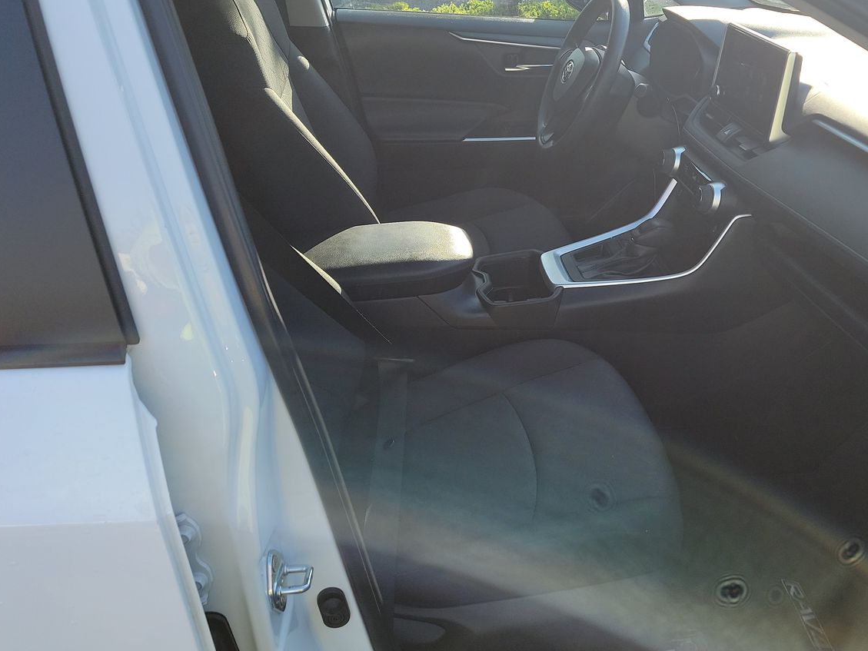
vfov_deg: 41.7
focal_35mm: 34
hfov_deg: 53.2
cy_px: 276
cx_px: 560
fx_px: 853
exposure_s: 1/220
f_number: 1.8
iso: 50
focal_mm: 6.7
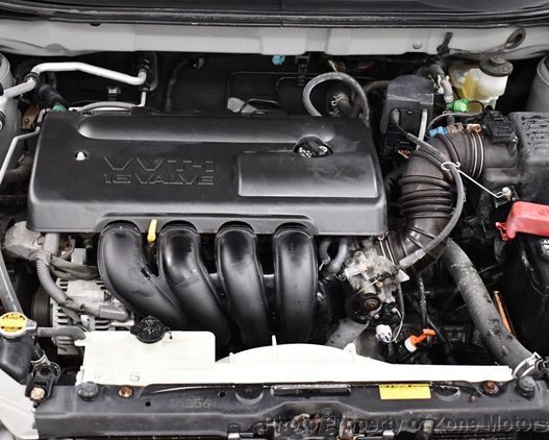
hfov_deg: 33.0
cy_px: 220
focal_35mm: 57
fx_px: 926
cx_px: 250
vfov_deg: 26.7
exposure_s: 1/125
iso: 3200
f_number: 4
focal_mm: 25
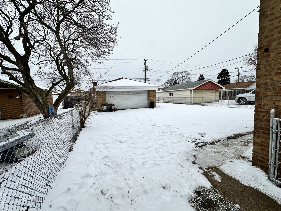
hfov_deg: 102.1
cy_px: 106
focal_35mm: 14
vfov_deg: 85.7
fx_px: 114
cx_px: 140
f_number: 2.2
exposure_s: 1/2132
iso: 50
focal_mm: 2.22
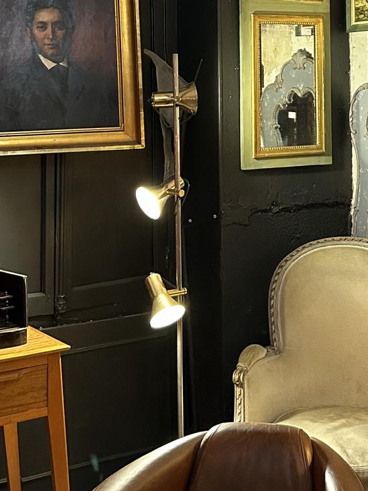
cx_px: 218
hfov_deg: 21.9
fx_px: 949
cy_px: 34
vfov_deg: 27.7
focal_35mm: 67
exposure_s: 1/50
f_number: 1.5
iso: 400
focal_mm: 5.7
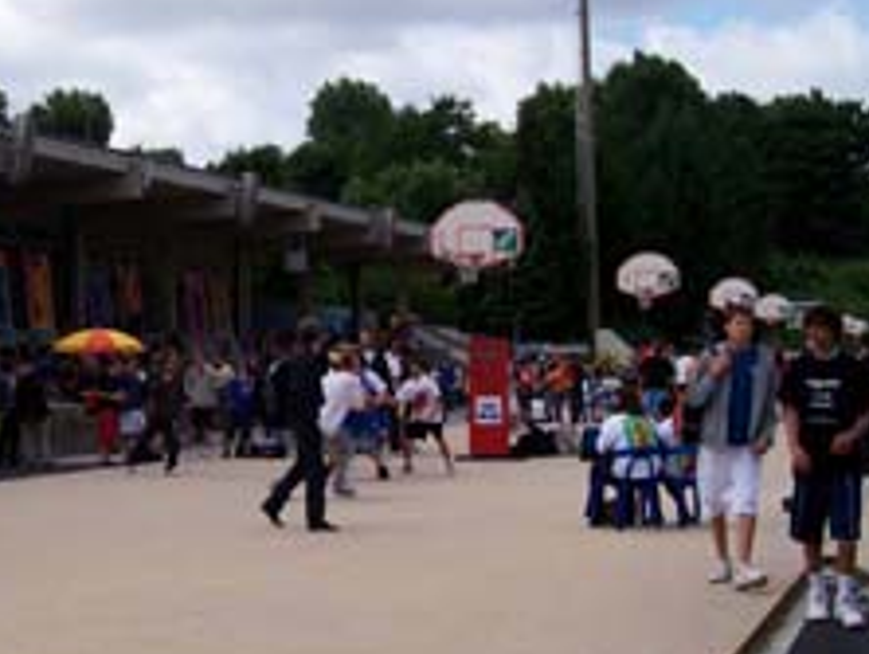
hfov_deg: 27.9
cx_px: 270
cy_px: 302
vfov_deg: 21.3
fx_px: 1734
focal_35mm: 69
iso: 80
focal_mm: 5.6
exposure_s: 1/438
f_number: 5.1
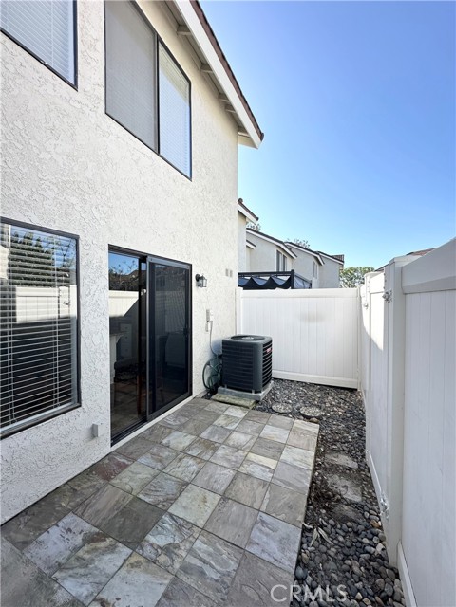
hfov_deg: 85.7
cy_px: 304
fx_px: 246
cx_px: 228
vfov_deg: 102.1
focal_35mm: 14
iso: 50
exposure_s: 1/875
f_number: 2.2
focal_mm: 2.22
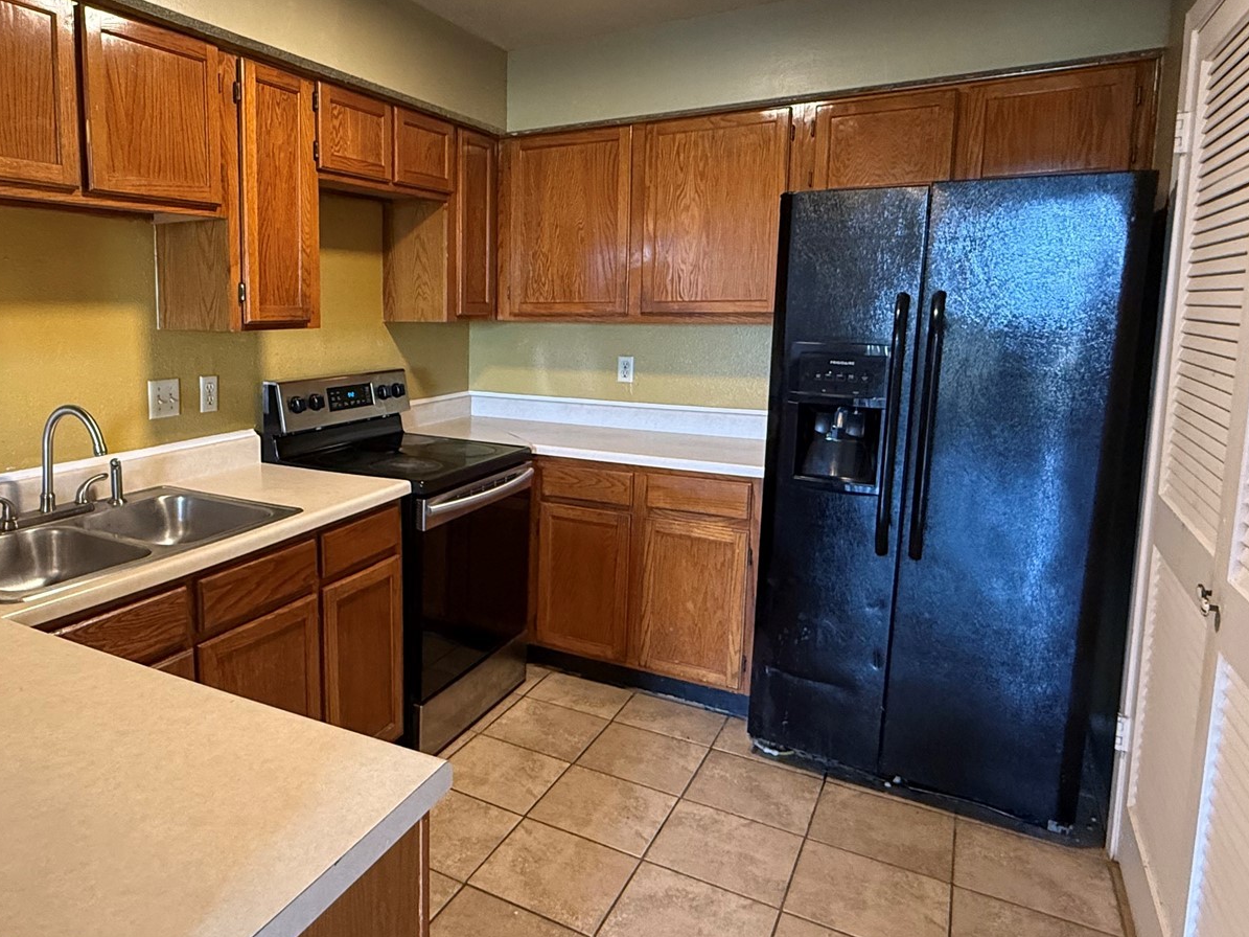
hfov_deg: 69.6
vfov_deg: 56.6
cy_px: 412
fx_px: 866
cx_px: 420
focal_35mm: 24
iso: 500
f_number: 2.2
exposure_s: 1/60
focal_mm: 2.22
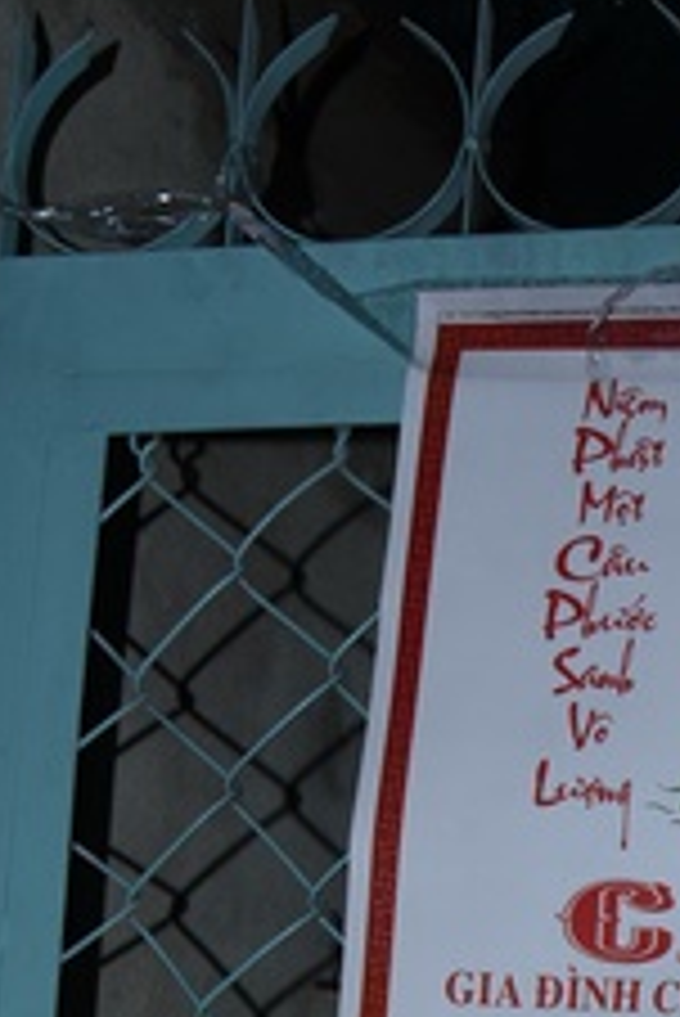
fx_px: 2602
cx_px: 914
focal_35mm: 92
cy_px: 1436
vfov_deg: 19.8
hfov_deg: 14.2
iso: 500
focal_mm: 32
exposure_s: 1/80
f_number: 5.6
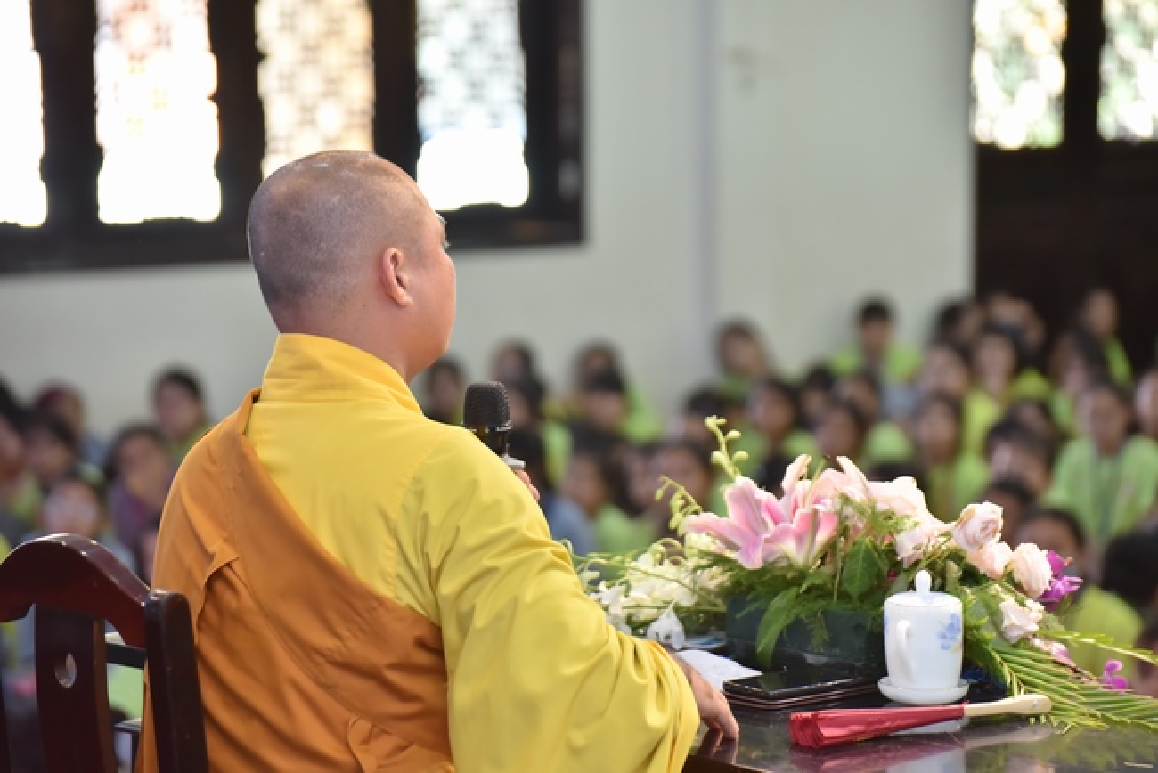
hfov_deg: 15.2
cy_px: 386
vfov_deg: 10.2
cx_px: 579
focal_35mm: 135
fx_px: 4344
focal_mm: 135
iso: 2000
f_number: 4.8
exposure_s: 1/125
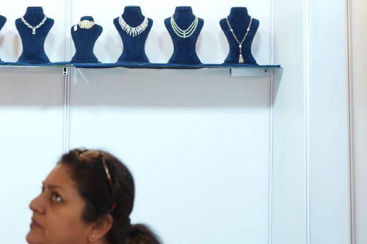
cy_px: -11
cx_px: -11
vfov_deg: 11.5
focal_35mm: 118
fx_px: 1203
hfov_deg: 16.9
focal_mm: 44
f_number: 5
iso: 640
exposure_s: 1/160
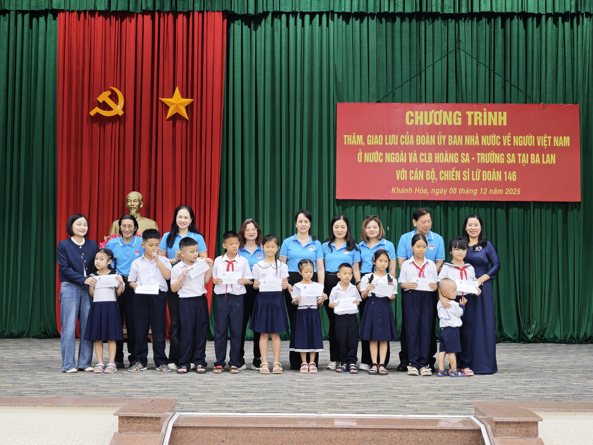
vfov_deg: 31.5
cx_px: 296
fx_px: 788
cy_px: 222
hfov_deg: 41.2
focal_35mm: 46
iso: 400
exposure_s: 1/33.3
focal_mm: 8.72
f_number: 1.63
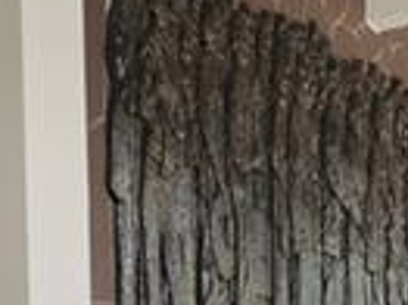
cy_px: 501
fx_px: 1331
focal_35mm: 113
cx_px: -118
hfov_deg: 16.5
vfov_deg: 12.3
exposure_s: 1/147
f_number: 1.8
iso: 50
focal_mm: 5.58
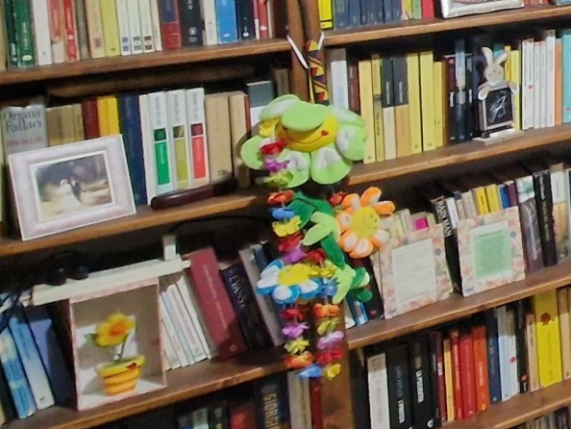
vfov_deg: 23.8
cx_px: 1076
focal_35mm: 56
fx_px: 924
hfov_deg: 20.7
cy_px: -87
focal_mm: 2.2
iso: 1250
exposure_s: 1/25
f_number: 2.2
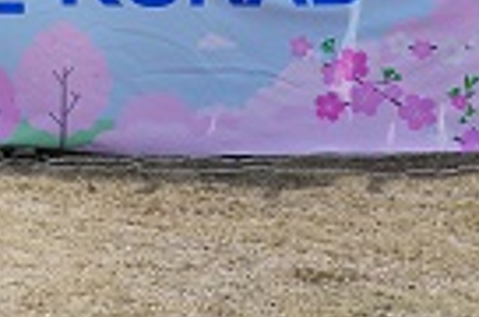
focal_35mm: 165
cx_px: -507
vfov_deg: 8.0
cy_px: -218
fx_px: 2190
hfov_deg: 11.2
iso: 100
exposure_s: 1/125
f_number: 9
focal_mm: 35
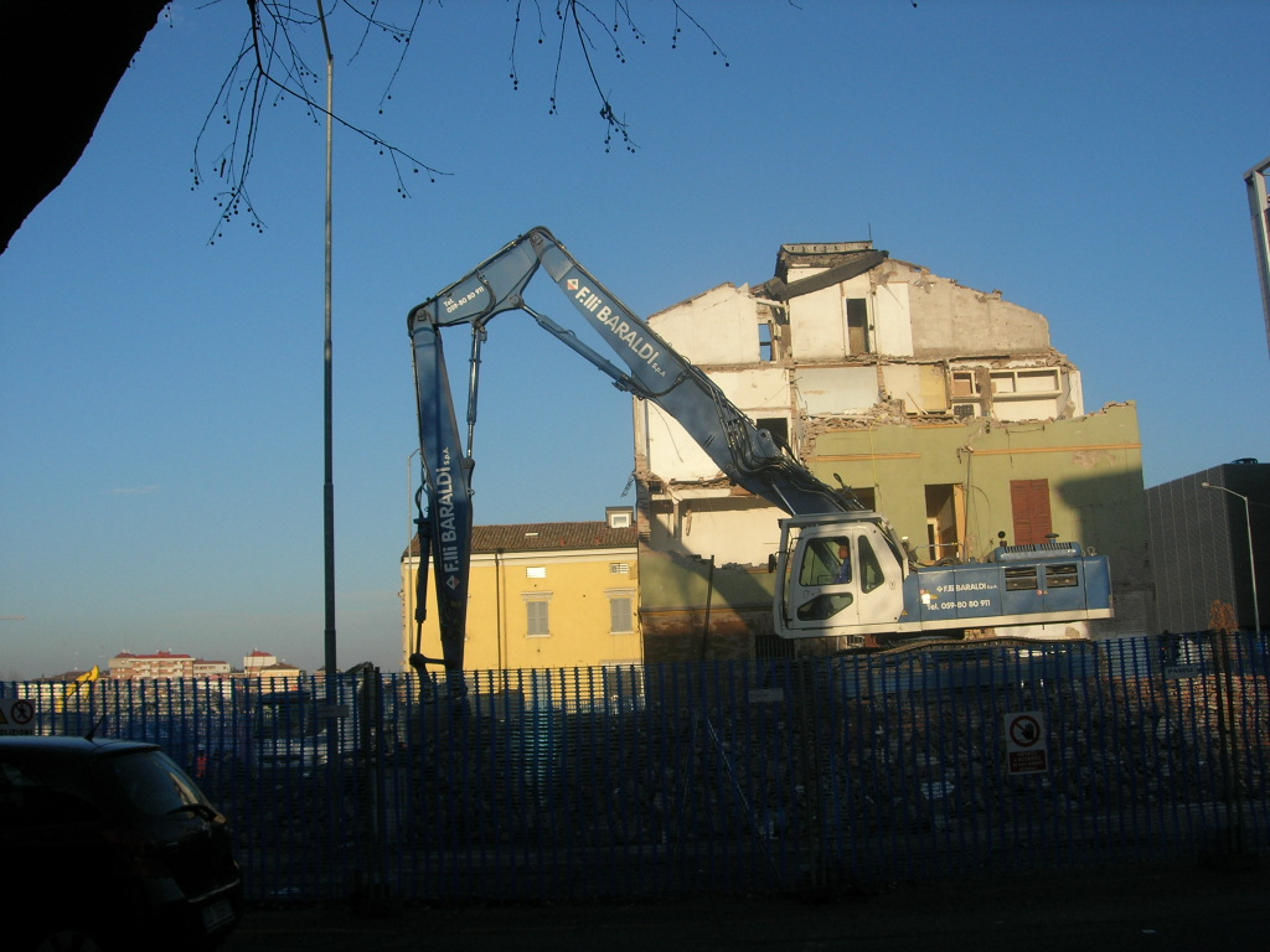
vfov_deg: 37.7
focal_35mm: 38
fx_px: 1394
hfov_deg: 49.0
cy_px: 476
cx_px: 635
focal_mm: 7.8
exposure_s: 1/617
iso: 64
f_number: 4.8
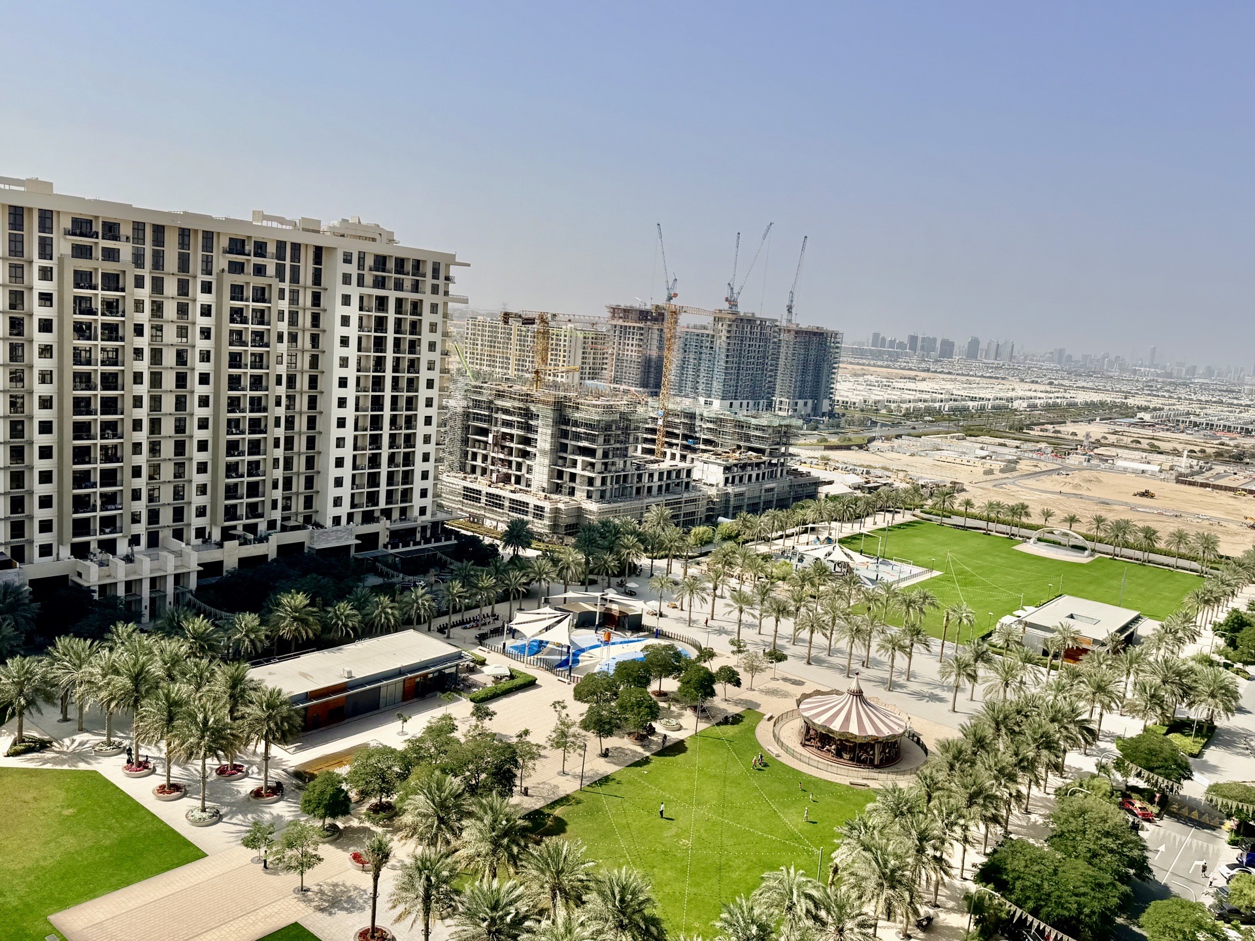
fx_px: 870
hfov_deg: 71.6
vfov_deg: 56.8
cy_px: 470
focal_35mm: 24
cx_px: 628
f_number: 1.78
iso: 80
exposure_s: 1/9091
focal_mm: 6.76
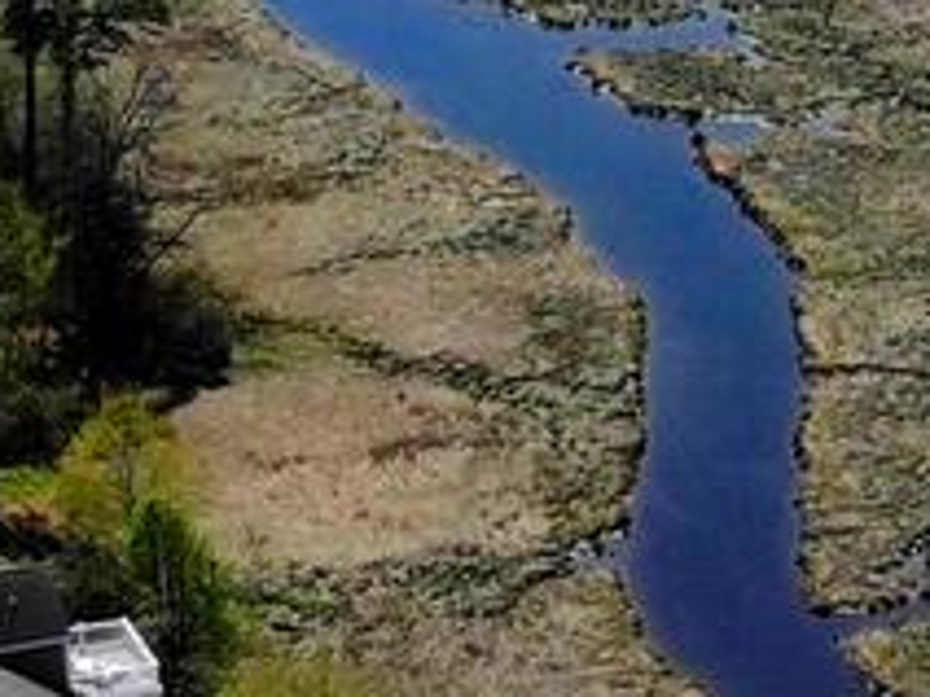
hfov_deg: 11.8
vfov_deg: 9.1
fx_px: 4379
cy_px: 256
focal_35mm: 163
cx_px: 1176
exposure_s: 1/1111
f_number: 2.8
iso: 106
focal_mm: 4.5
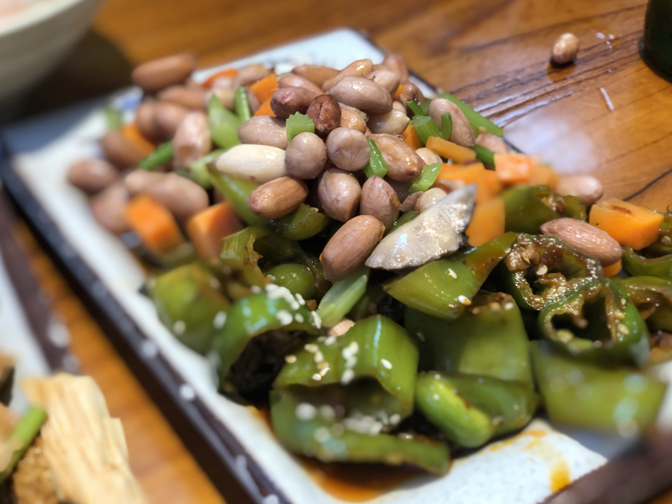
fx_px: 1087
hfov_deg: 34.3
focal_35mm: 56
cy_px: 251
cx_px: 336
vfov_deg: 26.1
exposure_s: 1/50
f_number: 2.4
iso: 40
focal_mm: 6
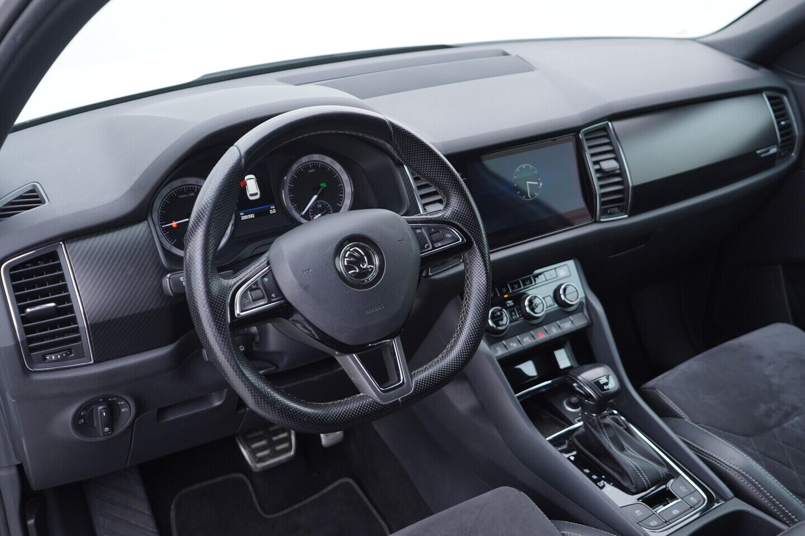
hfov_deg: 53.1
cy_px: 268
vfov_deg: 36.9
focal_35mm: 36
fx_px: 805
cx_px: 402
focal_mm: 24
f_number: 2.8
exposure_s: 1/40
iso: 160
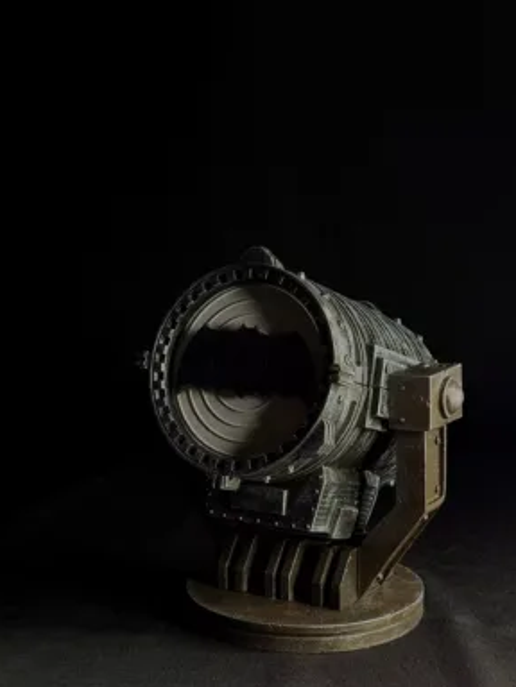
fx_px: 994
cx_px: 265
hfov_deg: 29.1
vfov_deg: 38.2
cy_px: 352
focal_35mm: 50
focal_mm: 6.76
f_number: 1.78
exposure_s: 1/47
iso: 250
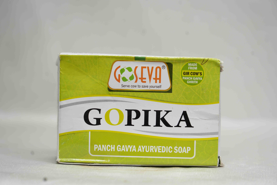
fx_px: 808
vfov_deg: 13.0
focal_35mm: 105
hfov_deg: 19.5
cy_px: 92
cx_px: 138
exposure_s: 1/60
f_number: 5.6
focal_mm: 105
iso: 250
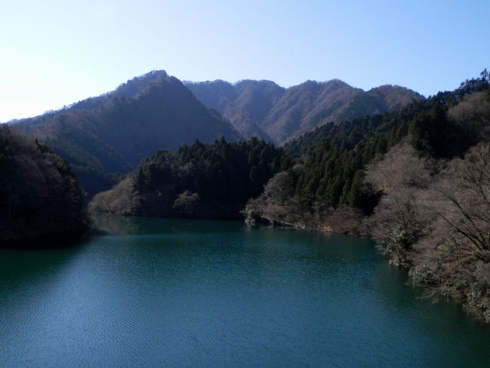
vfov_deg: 46.8
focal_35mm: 30
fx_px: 425
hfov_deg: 60.0
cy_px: 184
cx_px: 245
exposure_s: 1/640
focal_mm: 5.5
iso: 80
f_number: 3.3
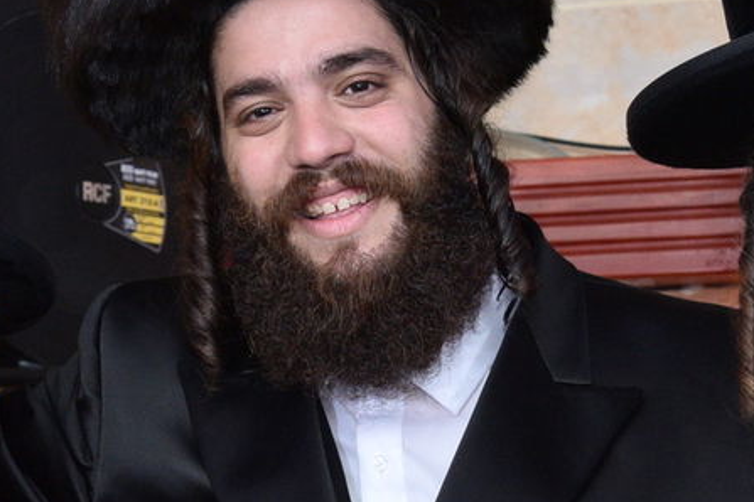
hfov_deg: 14.2
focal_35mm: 144
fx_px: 3016
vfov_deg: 9.5
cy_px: 415
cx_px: 327
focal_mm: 46
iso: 1600
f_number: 7.1
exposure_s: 1/160
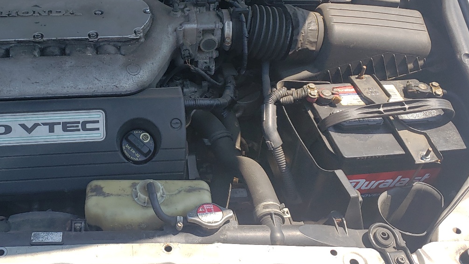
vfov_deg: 26.5
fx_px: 560
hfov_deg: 44.4
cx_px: 135
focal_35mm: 45
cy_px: 100
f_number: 1.5
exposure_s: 1/1429
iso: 50
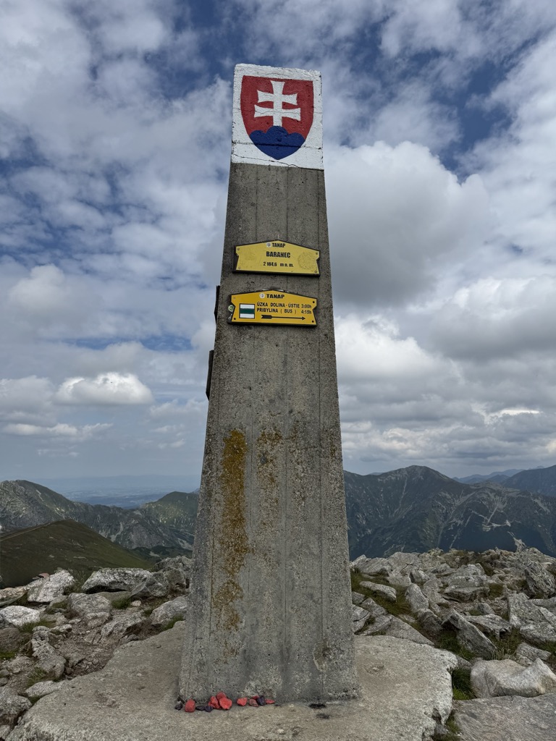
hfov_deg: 56.8
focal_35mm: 24
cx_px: 278
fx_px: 514
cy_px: 370
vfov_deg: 71.6
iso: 80
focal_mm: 6.76
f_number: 1.78
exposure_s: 1/9091
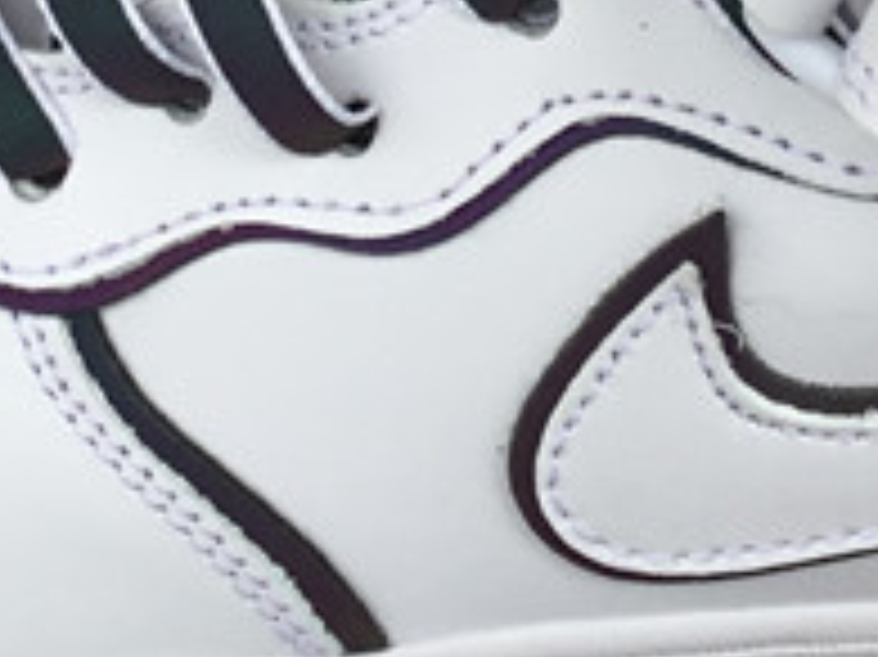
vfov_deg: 10.2
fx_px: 3625
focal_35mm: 143
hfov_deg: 13.8
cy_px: -160
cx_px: 414
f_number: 2.4
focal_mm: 3.3
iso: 25
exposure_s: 1/150
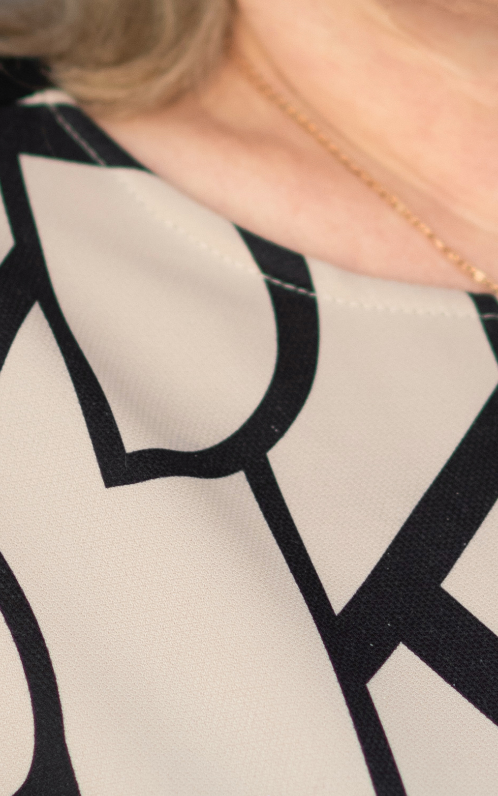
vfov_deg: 6.5
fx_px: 6992
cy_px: 10
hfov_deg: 4.1
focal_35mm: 322
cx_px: 486
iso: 250
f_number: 2.5
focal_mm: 85
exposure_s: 1/125
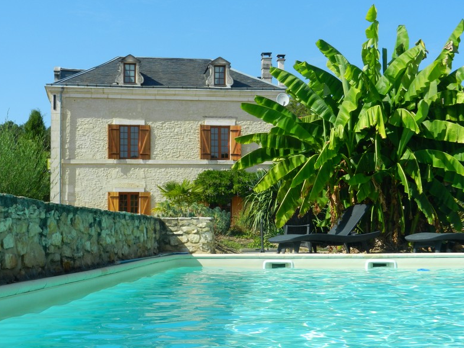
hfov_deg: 35.5
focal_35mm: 54
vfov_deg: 27.0
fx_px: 724
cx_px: 228
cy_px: 175
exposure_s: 1/800
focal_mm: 9.4
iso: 160
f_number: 4.4
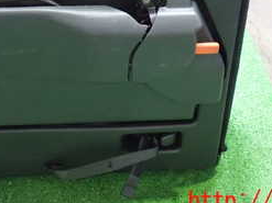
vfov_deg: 19.2
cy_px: -32
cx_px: 107
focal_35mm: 73
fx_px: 573
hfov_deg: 26.6
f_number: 2.3
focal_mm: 5.4
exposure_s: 1/30
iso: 800
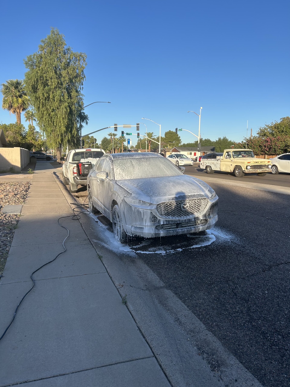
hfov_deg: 53.1
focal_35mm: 26
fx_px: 290
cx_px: 145
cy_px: 194
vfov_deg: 67.3
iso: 50
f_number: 1.5
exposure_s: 1/2571
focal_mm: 5.7
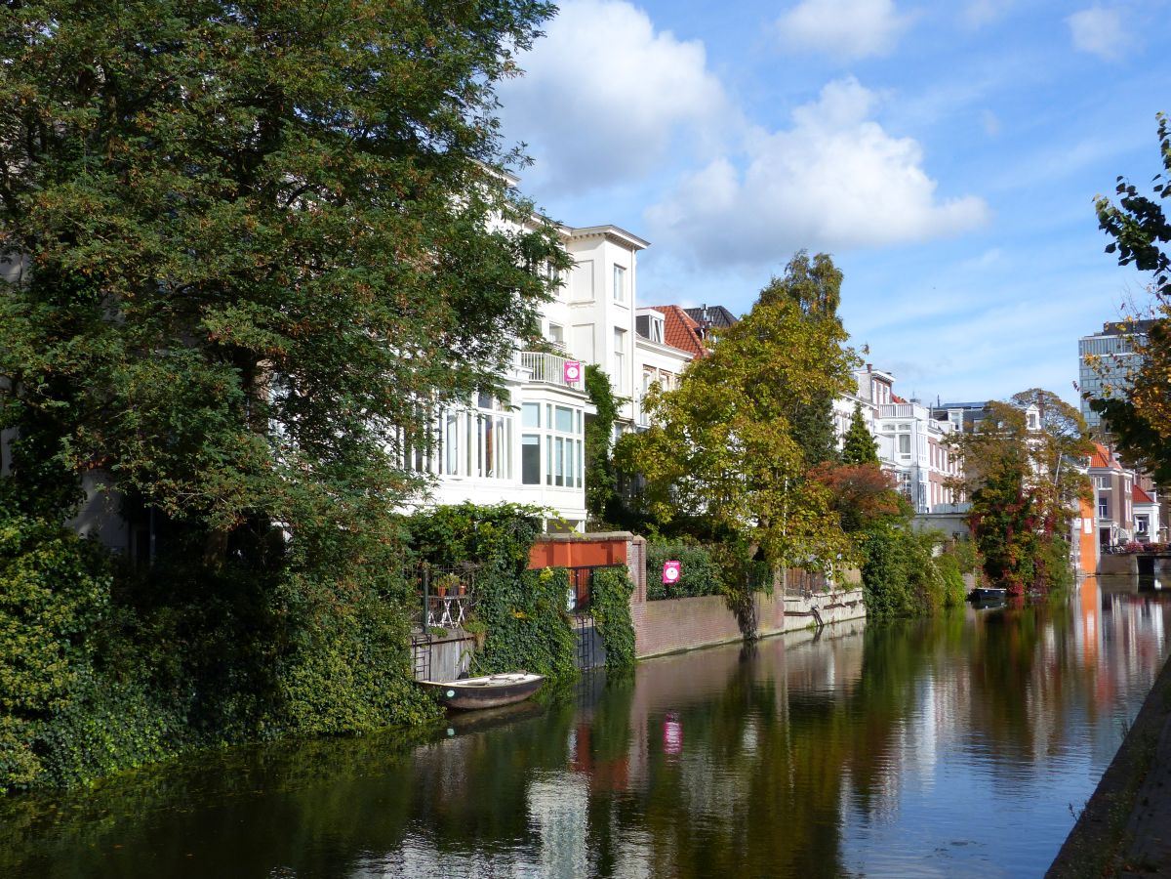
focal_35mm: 42
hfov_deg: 44.8
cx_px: 586
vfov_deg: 34.3
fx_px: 1421
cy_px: 440
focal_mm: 7.6
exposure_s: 1/800
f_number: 4
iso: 100
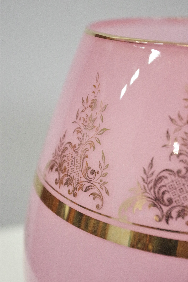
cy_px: 141
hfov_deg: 21.2
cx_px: 94
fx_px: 501
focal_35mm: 64
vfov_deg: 31.4
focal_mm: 42.5
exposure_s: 1/80
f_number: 4.5
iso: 6400
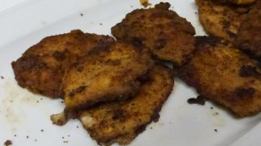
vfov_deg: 20.7
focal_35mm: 58
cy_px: 74
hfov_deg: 35.9
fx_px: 401
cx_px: 153
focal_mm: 4.5
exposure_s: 1/250
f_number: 2.8
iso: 1250
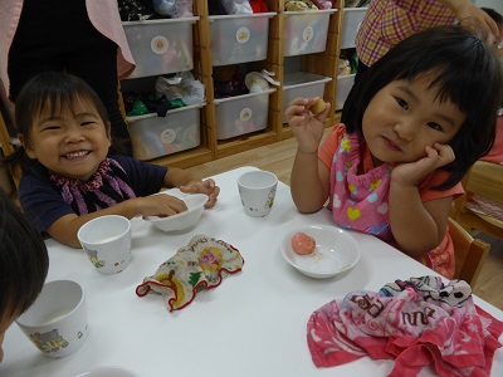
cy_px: 188
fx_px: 349
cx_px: 252
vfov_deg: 56.8
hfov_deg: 71.6
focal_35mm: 24
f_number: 3.3
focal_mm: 4.3
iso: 200
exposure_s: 1/60
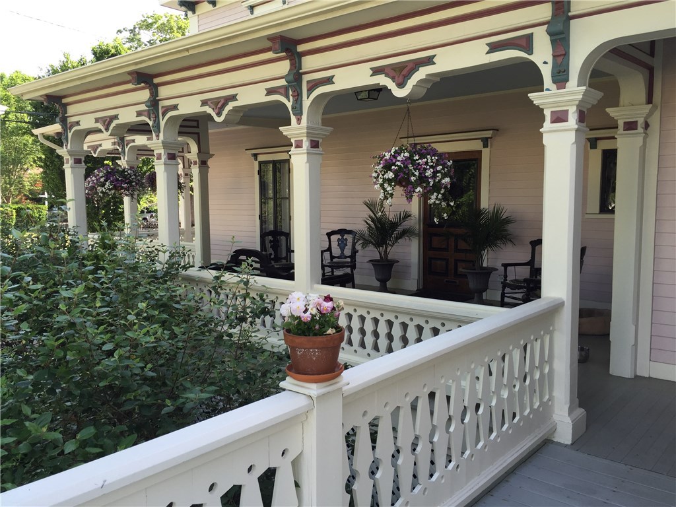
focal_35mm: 29
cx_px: 338
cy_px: 254
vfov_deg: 48.2
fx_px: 566
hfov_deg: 61.7
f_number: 2.2
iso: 32
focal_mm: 4.15
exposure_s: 1/203
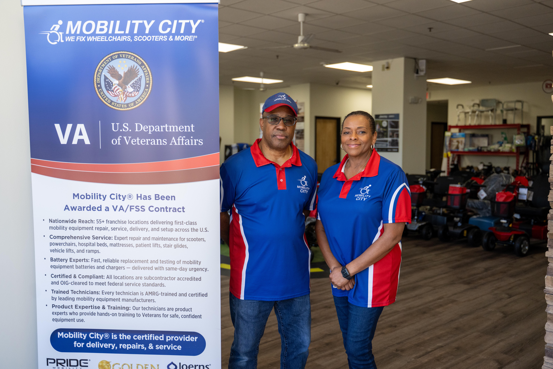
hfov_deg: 54.4
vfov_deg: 37.9
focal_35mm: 35
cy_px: 184
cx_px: 276
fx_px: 538
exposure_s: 1/800
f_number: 2.8
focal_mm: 35
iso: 1000
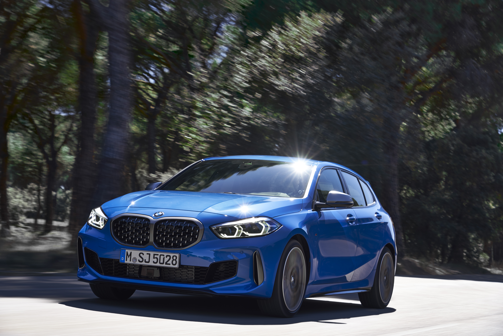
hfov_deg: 25.7
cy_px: 168
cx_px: 252
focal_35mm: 79
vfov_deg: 17.3
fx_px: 1104
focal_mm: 79
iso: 100
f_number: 8
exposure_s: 1/40
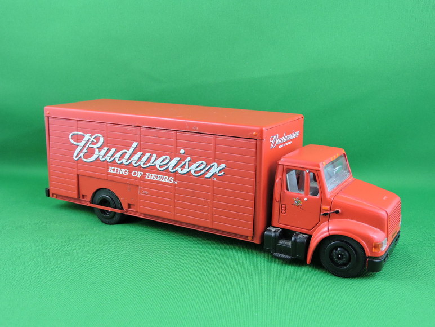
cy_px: 164
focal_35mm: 40
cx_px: 218
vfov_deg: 36.0
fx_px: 503
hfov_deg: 46.8
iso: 200
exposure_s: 1/30
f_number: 3.8
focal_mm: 7.2
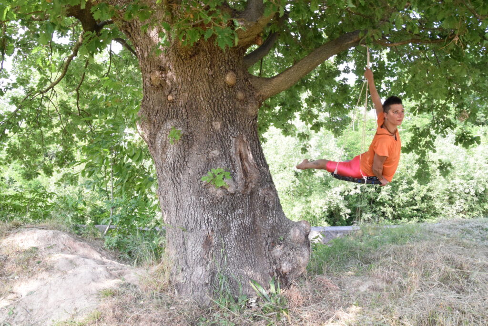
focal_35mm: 27
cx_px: 244
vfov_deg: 47.9
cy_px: 163
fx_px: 366
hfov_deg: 67.4
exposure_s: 1/320
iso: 2500
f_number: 9
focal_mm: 18
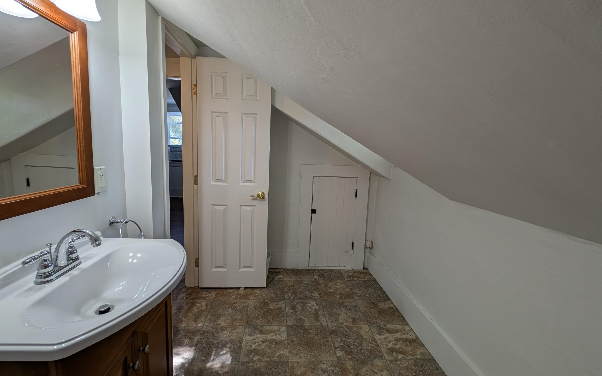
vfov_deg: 78.5
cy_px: 175
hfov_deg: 105.2
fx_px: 230
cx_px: 284
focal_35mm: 14
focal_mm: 2.23
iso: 59
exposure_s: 1/120
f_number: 1.95
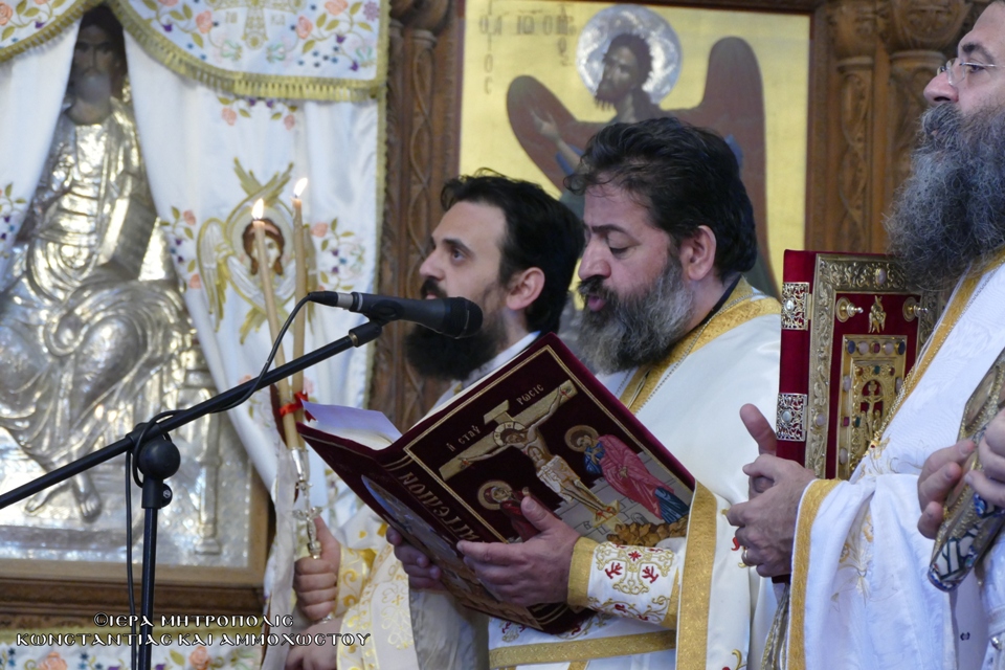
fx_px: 4745
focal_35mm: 170
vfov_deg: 8.1
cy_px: 335
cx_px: 502
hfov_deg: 12.1
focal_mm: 61.93
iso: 1600
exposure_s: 1/100
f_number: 4
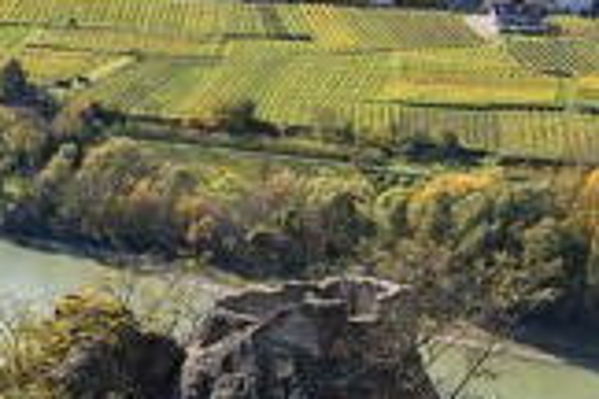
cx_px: -497
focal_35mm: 148
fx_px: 2462
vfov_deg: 9.3
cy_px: 314
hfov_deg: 12.6
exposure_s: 1/125
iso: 200
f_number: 9
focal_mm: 40
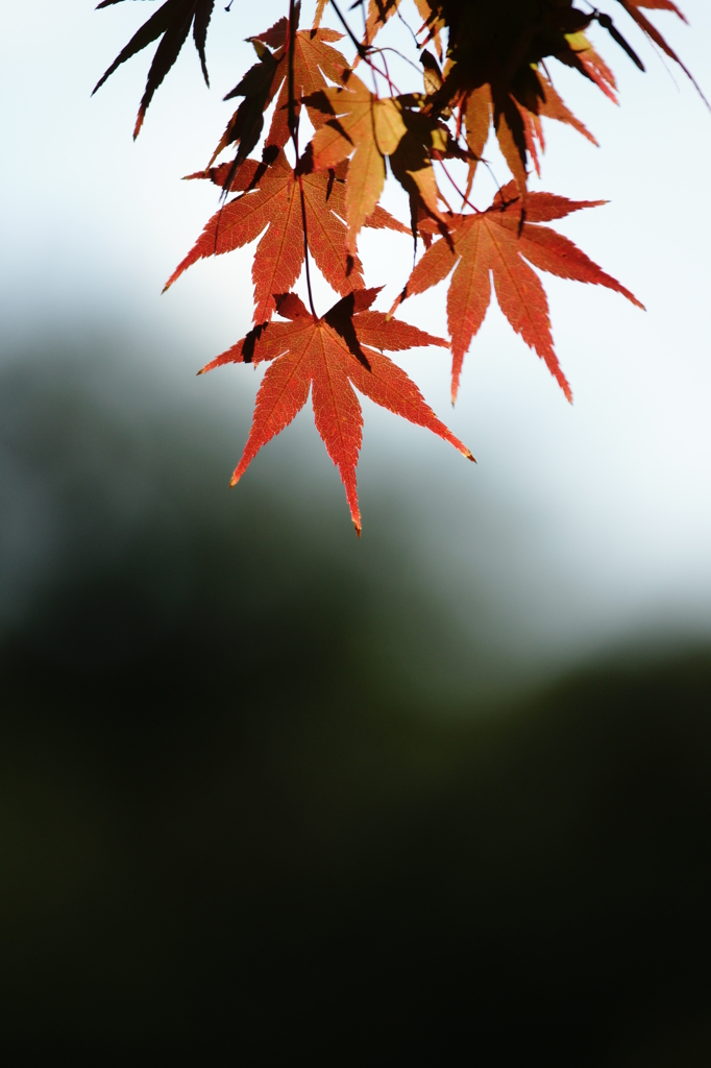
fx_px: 13339
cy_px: 534
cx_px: 356
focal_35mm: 450
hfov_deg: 3.1
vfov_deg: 4.6
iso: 200
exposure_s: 1/320
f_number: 5.6
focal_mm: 300
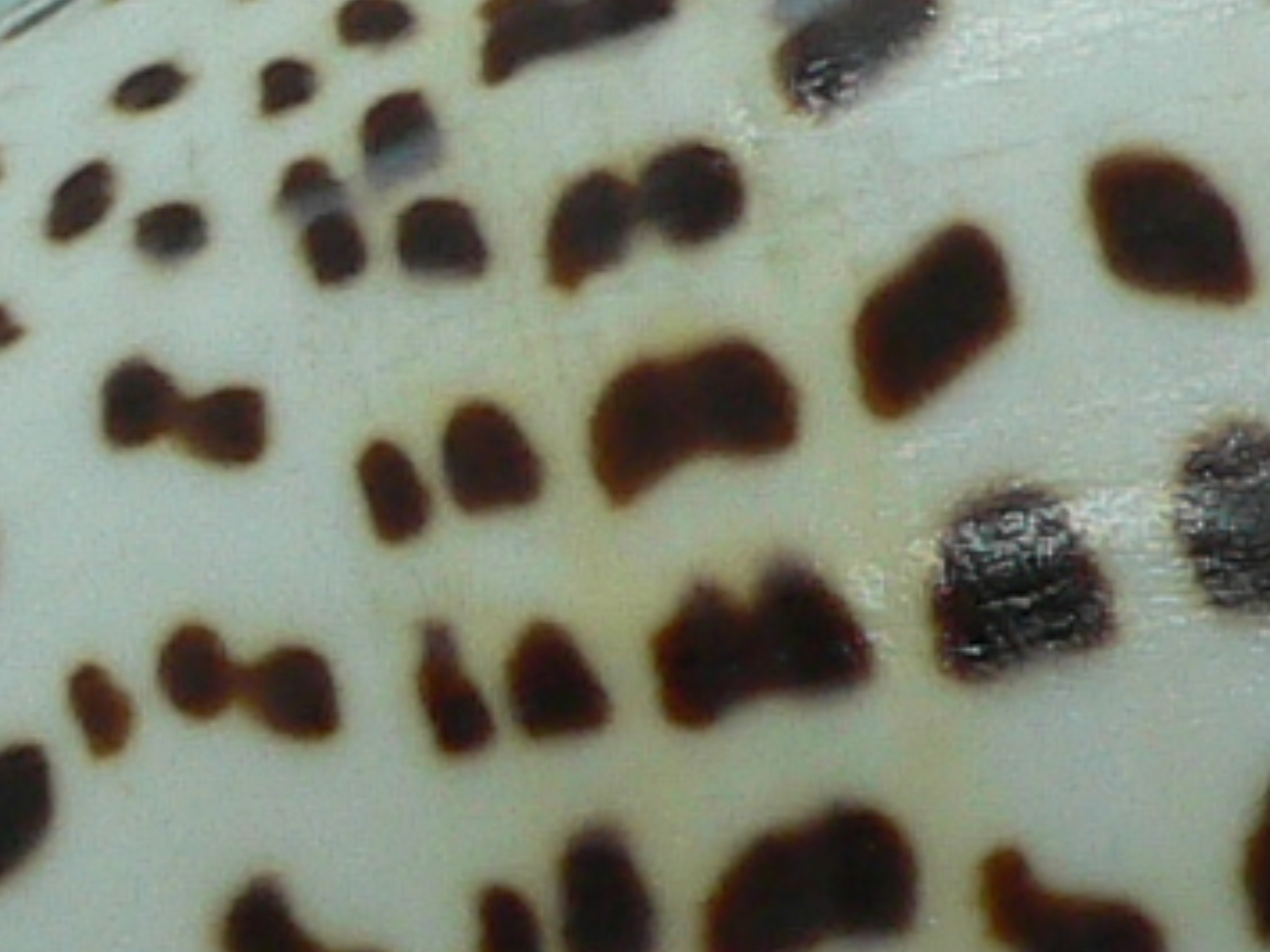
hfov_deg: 9.9
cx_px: -79
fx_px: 7298
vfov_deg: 7.5
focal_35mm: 199
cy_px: 666
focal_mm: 4.6
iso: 80
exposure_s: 1/60
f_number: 2.8
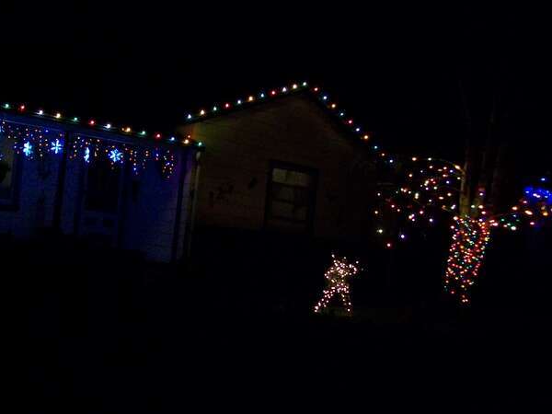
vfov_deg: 30.2
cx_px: 206
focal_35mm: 48
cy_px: 246
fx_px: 765
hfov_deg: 39.4
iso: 200
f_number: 2.7
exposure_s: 1/13
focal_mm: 6
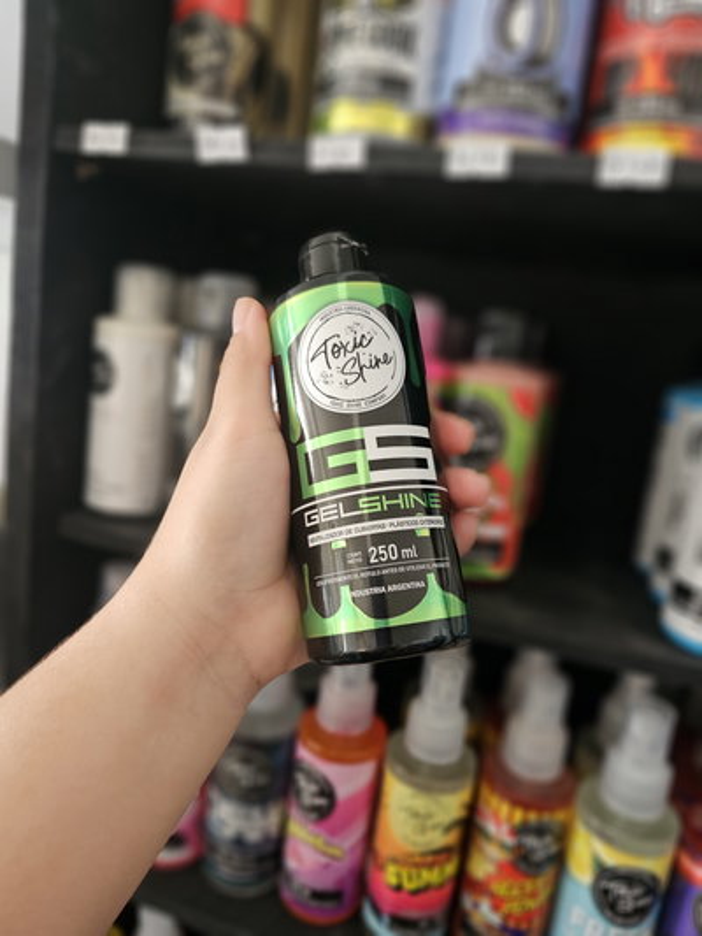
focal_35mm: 23
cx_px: 351
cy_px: 468
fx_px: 622
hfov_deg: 58.9
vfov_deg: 73.9
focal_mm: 6.3
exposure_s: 1/100
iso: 640
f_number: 1.7
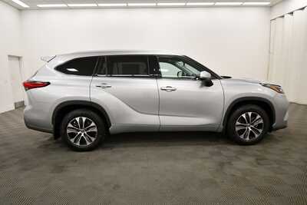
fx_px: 179
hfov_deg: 81.2
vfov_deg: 59.5
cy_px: 102
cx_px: 154
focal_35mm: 21
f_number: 5
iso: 800
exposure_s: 1/160
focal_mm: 14
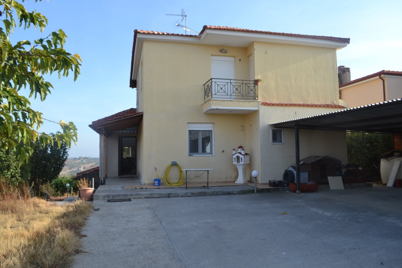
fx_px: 301
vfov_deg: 47.9
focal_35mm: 27
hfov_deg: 67.4
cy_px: 134
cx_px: 201
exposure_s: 1/200
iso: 100
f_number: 7.1
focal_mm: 18
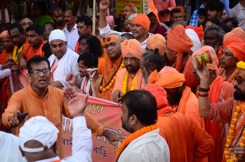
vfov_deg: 13.8
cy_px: 81
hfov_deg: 20.7
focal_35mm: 99
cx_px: 122
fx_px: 672
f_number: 5.3
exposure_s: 1/200
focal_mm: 66
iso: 400
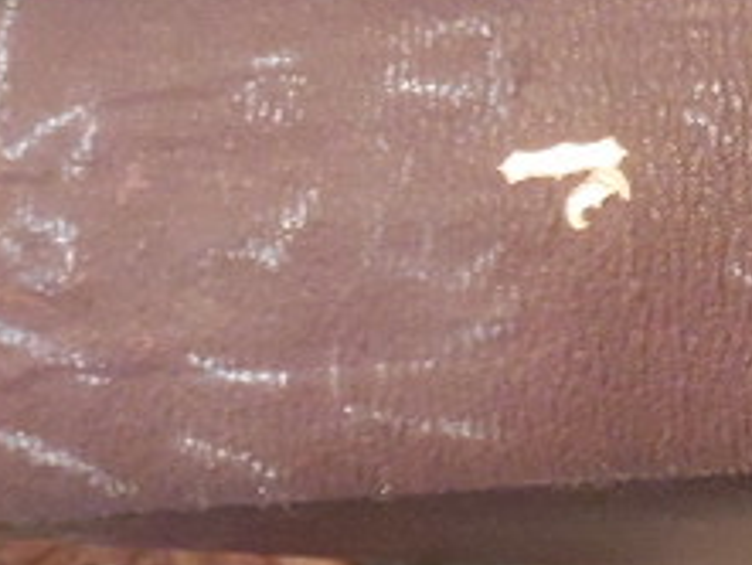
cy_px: 167
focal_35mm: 84
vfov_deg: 17.5
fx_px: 1826
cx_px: 1041
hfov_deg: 20.7
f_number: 4
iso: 1600
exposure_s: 1/40
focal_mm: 5.2
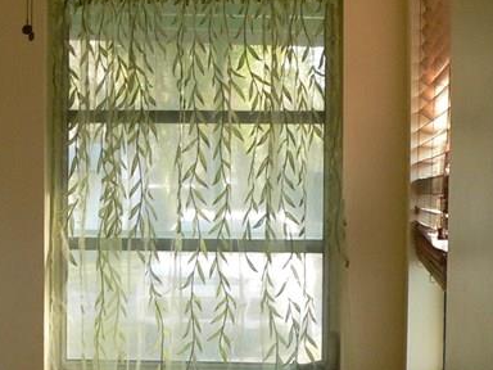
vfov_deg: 15.3
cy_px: 302
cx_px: 176
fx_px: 1367
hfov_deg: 20.4
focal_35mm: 96
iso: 200
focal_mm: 6
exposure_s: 1/50
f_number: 2.8
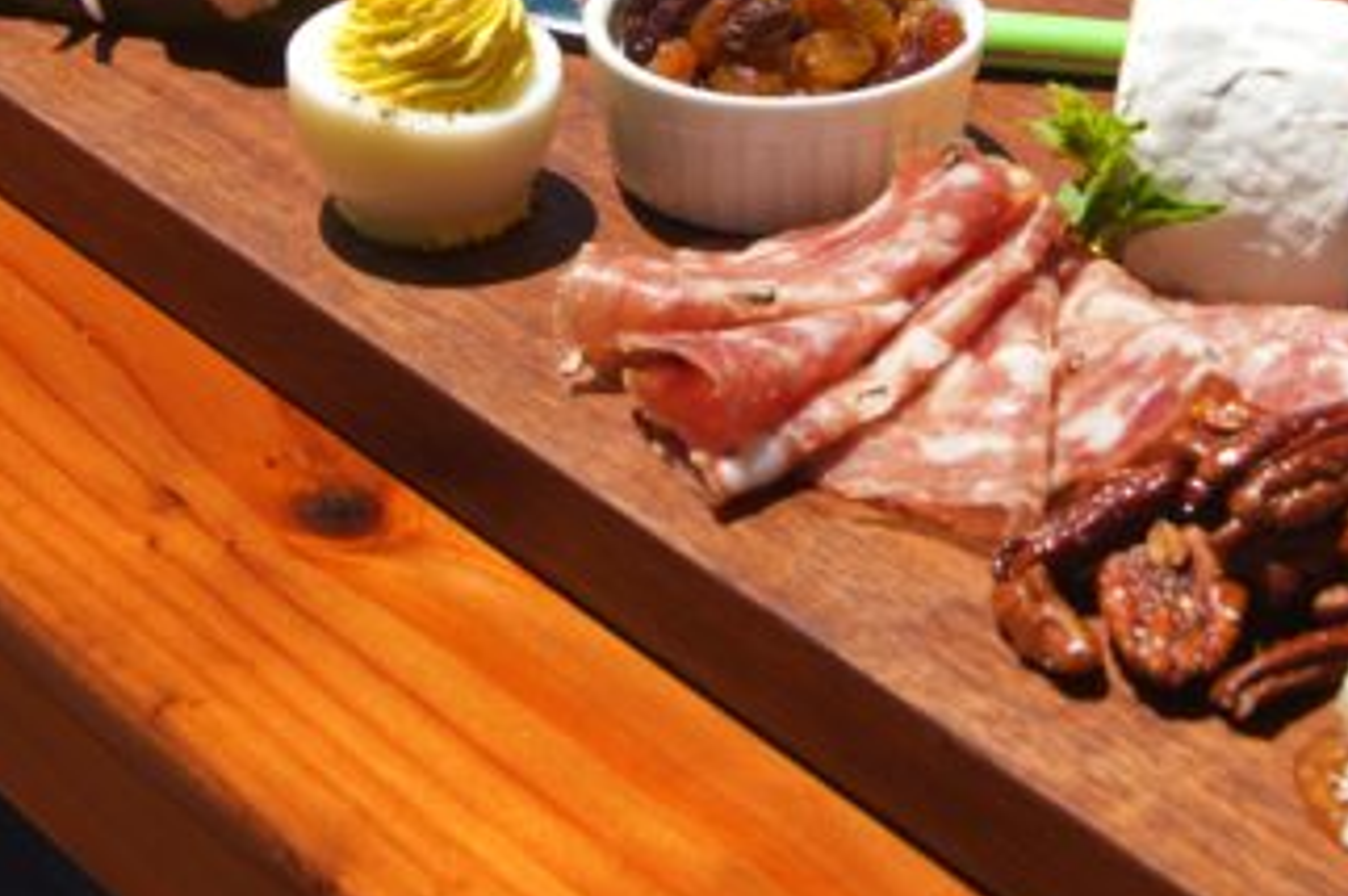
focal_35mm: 121
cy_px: -111
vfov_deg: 11.1
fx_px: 4526
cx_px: 657
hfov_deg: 16.9
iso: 200
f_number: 8
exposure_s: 1/640
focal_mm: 38
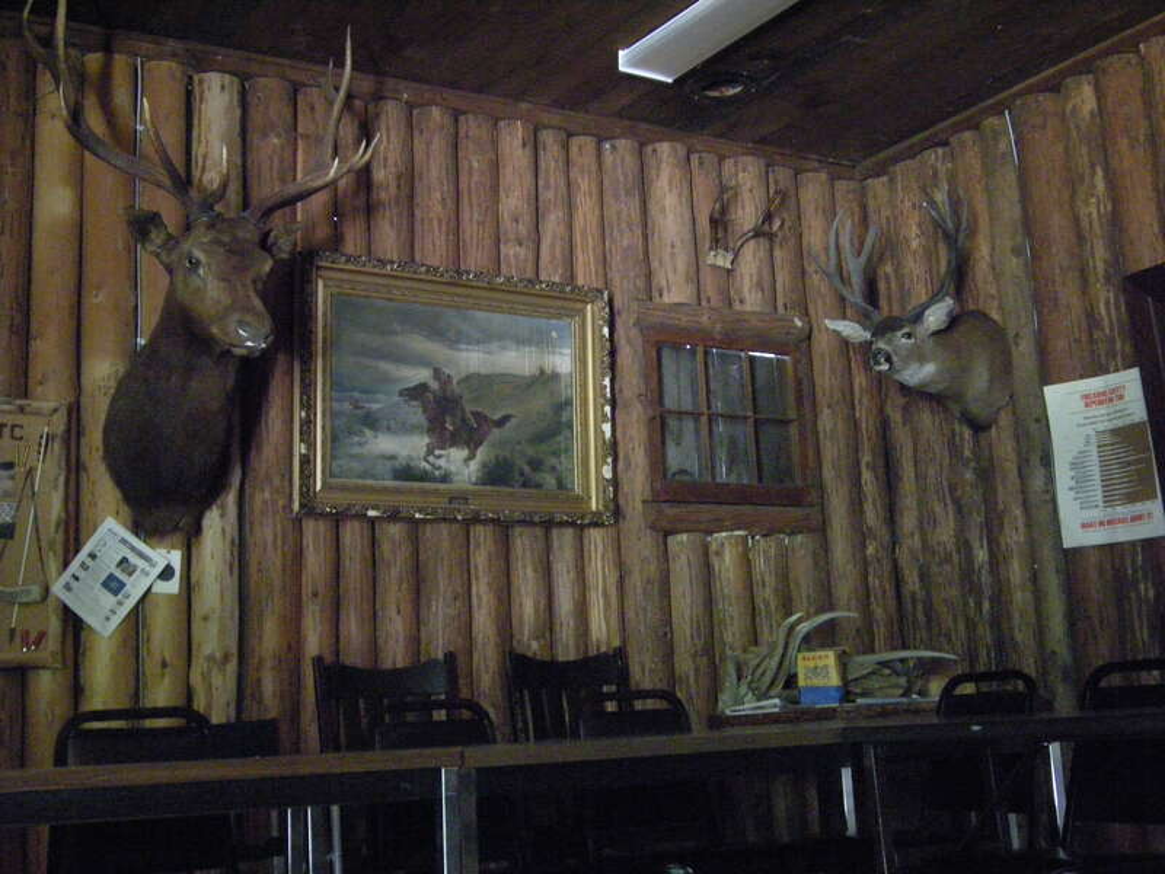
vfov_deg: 32.2
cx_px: 582
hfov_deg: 42.1
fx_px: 1514
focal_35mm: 45
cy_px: 437
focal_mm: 7.5
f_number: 3.5
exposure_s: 1/7.9
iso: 800
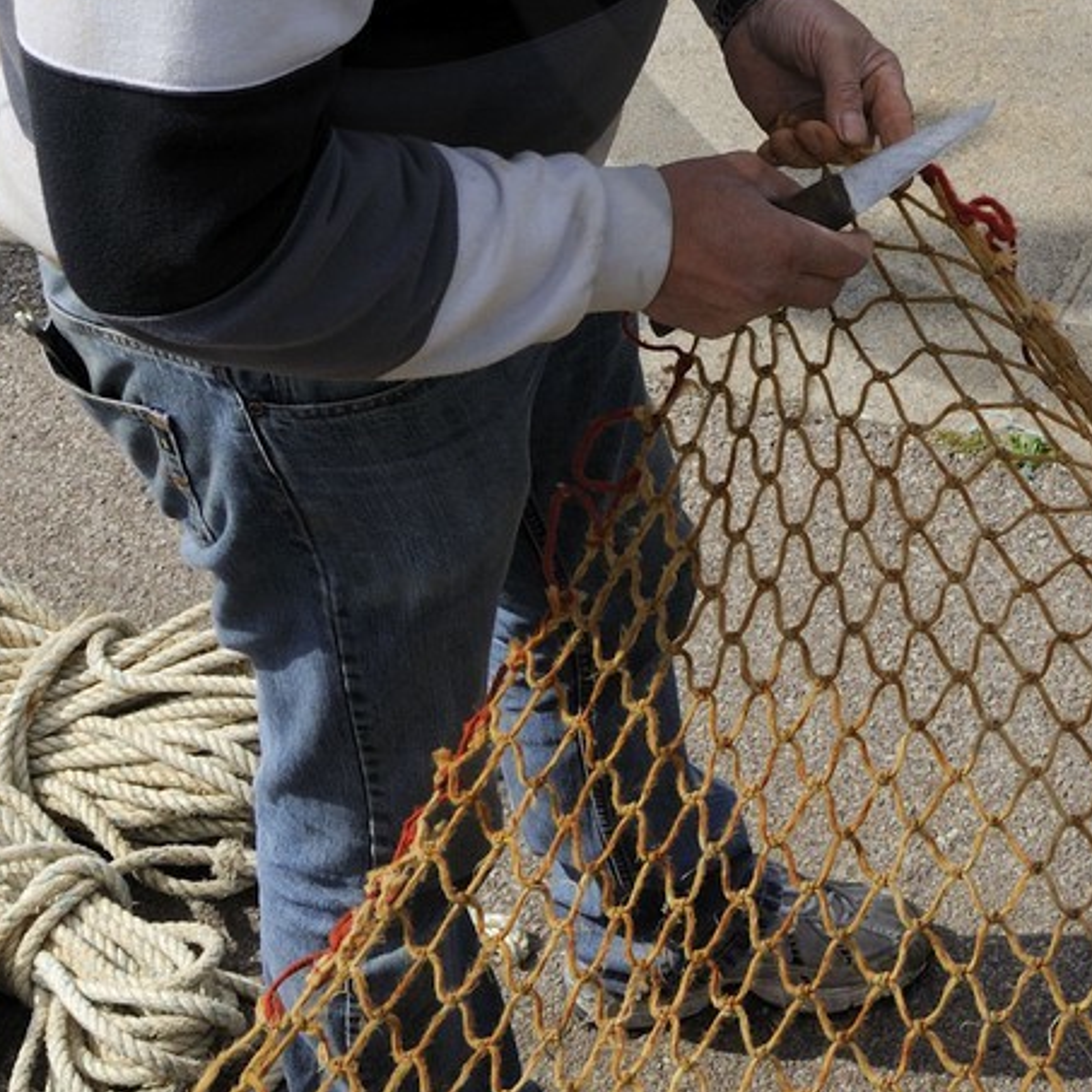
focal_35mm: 72
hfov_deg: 22.7
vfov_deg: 21.6
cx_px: 1172
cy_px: -333
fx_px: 2570
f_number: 13
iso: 200
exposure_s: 1/250
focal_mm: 24
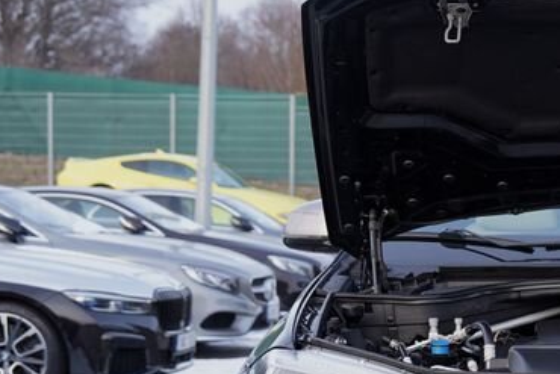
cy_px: 319
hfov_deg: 16.6
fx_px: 1852
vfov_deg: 11.5
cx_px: 630
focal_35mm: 119
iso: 100
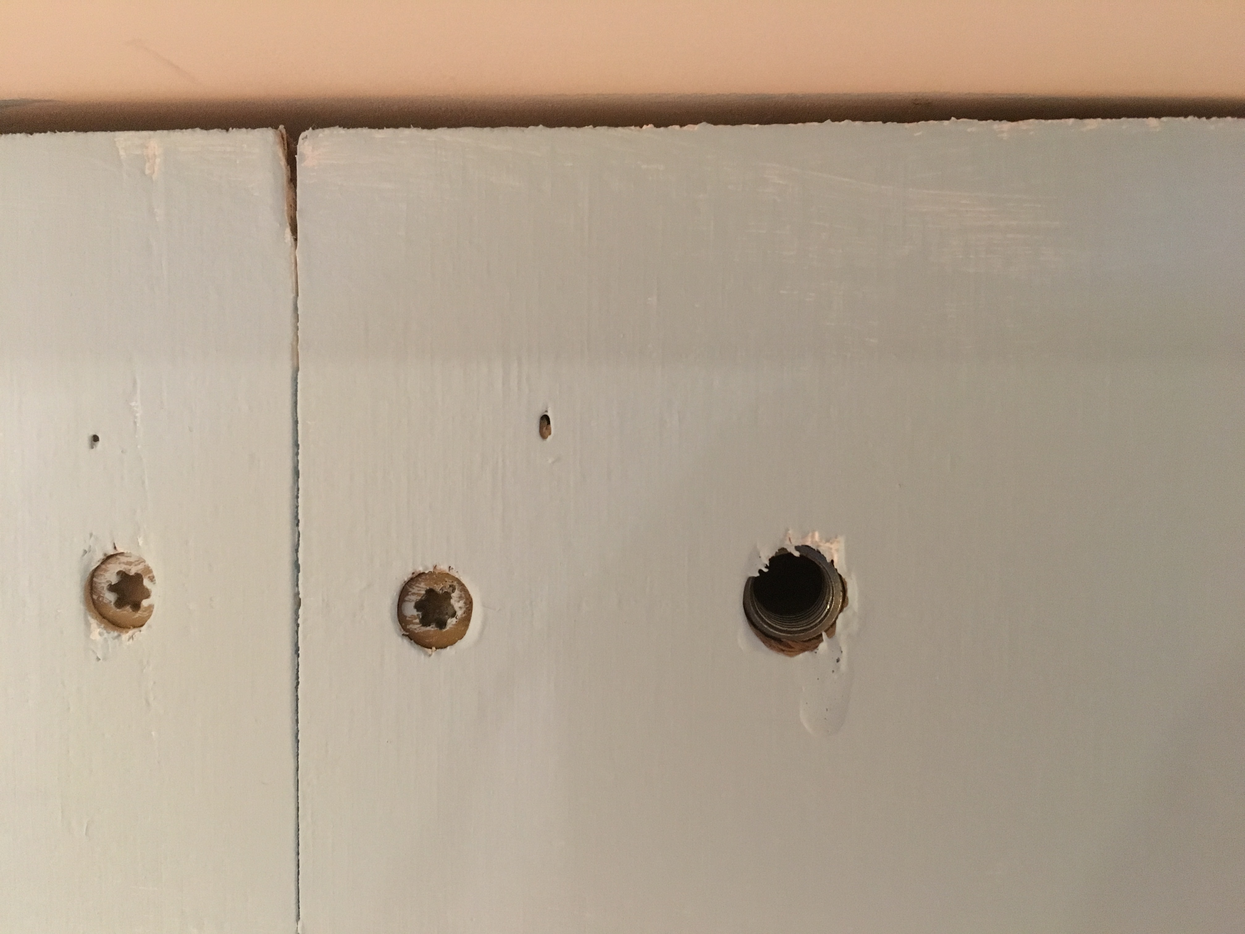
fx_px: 1043
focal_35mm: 29
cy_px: 467
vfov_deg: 48.2
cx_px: 622
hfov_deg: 61.7
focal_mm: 4.15
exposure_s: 1/15
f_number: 2.2
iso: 400
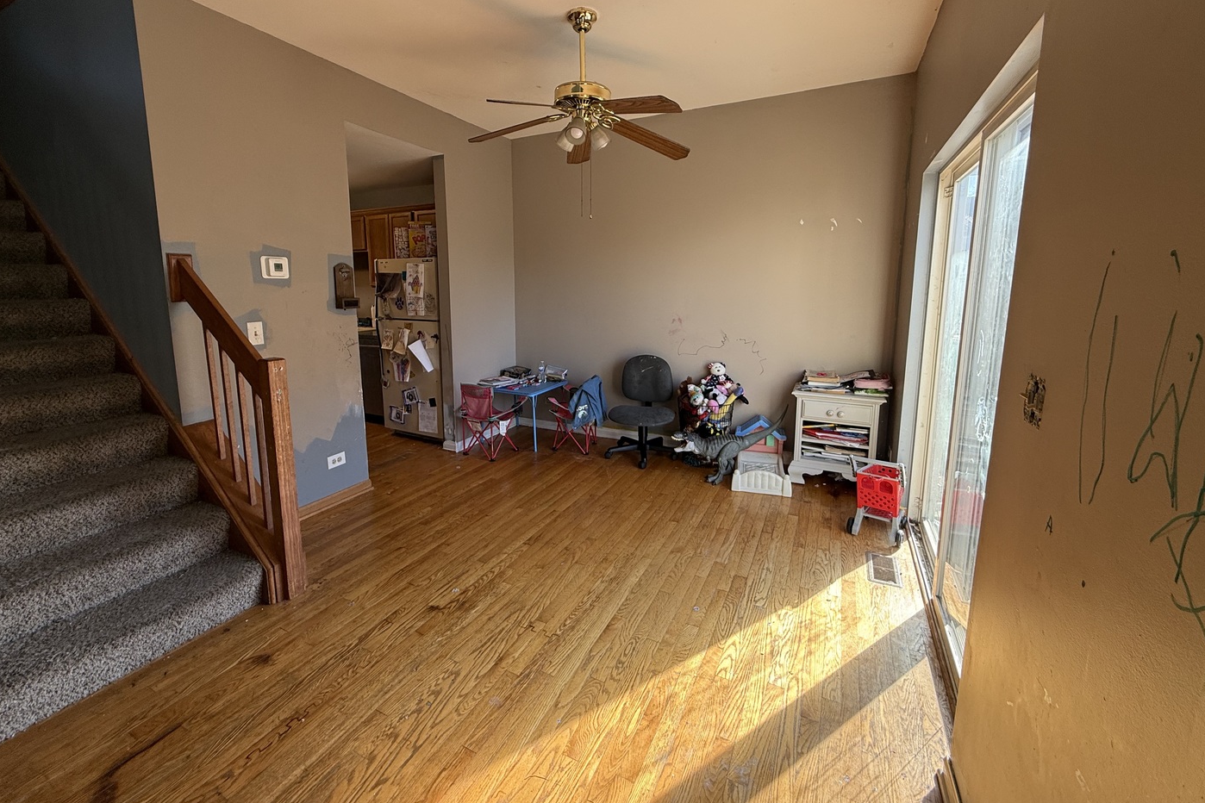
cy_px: 354
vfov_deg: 77.0
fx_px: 502
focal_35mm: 15
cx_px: 589
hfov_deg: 100.4
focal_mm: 2.22
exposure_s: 1/99
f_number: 2.2
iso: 50
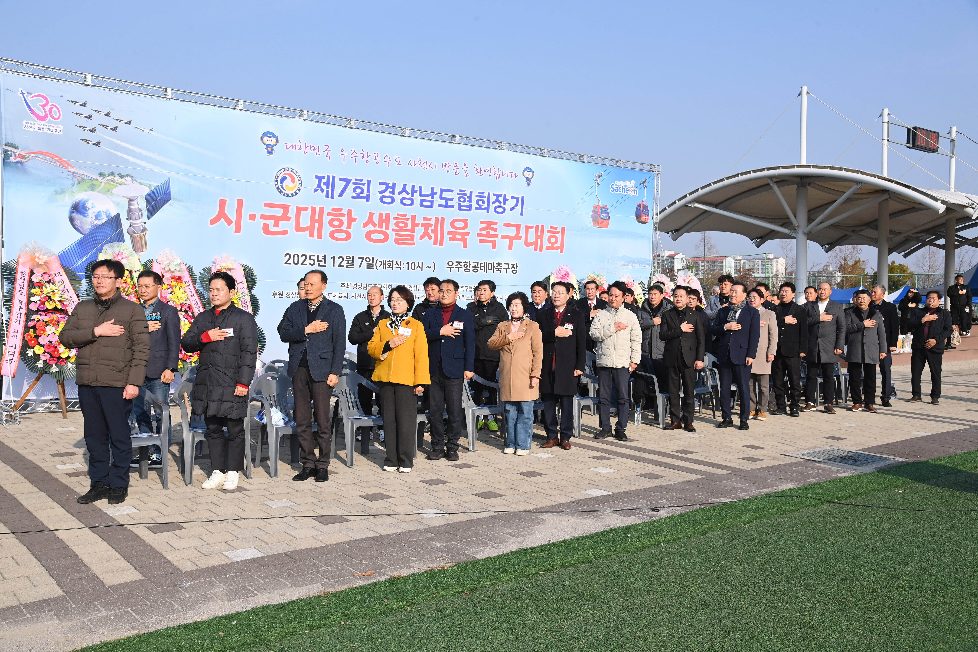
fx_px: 869
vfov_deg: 41.1
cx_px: 489
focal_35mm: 32
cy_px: 326
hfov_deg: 58.7
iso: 400
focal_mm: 32
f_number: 9
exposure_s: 1/800
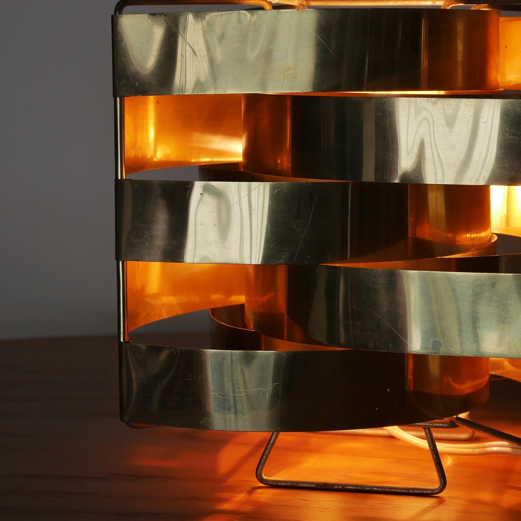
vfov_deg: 18.3
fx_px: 1618
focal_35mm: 95
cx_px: 355
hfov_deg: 18.2
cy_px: 229
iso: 200
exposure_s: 1/80
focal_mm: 32
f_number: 5.6
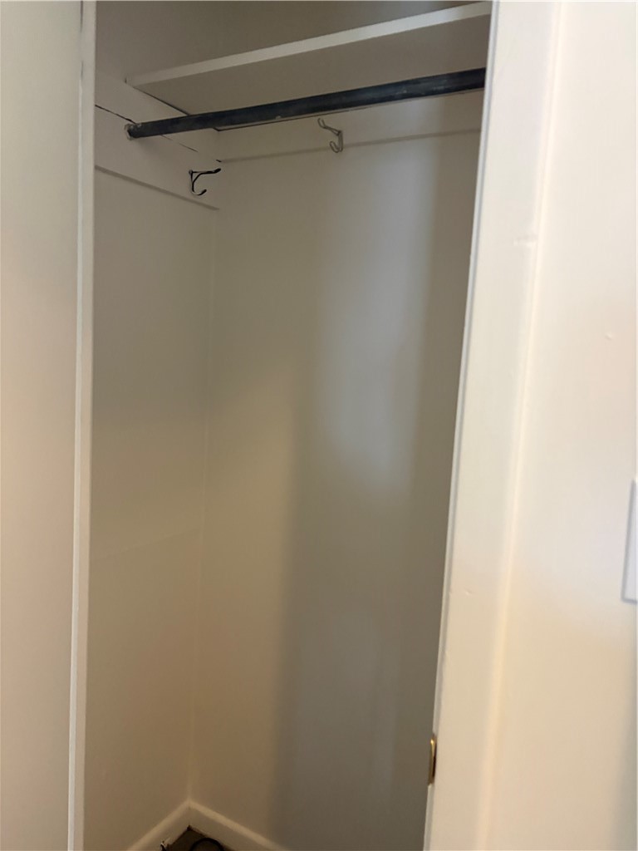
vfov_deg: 67.3
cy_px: 426
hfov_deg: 53.1
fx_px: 639
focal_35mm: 26
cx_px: 319
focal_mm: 5.96
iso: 400
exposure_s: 1/60
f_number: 1.6
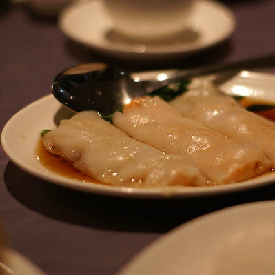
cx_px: 175
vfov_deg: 18.1
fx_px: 863
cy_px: 138
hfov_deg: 18.1
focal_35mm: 96
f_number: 1.7
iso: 160
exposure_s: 1/80
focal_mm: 50
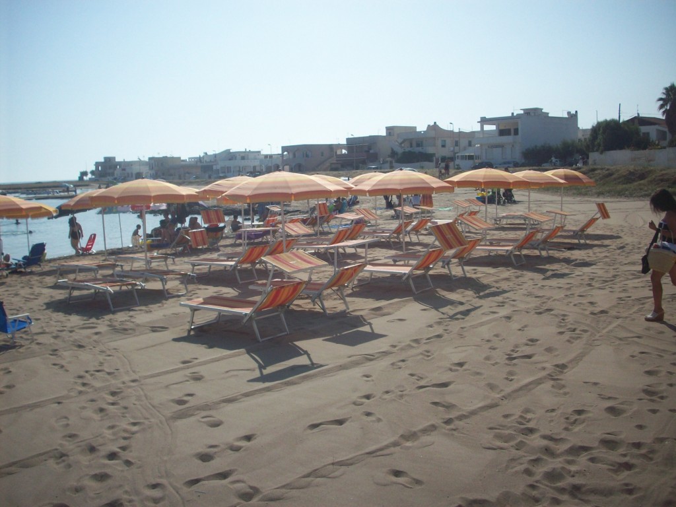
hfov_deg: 50.1
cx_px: 338
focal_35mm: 37
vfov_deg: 38.7
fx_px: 723
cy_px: 254
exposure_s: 1/635
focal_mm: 6.2
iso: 80
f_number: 5.6
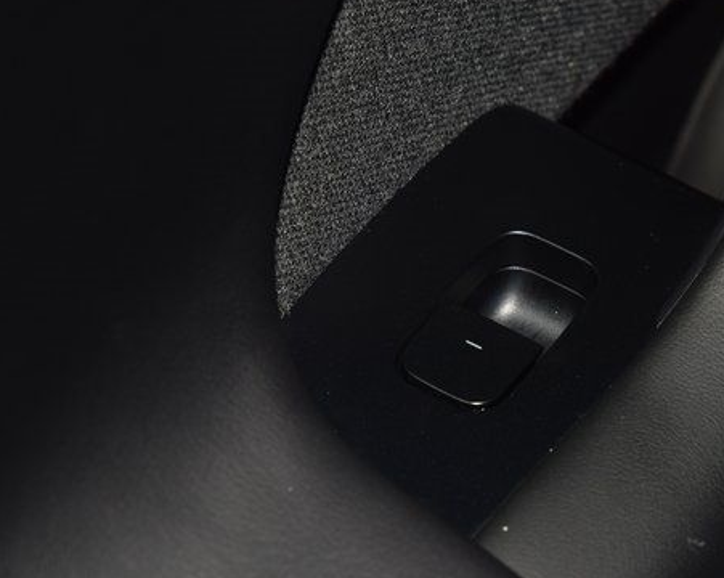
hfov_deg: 13.7
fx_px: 2997
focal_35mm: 140
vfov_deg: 11.0
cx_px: 509
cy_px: 296
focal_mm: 70
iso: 100
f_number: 8
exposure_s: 1/125
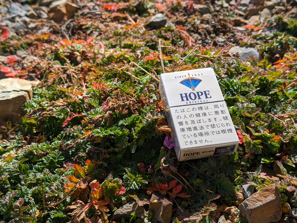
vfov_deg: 29.7
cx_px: 148
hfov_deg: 38.9
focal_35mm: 49
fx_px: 421
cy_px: 112
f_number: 1.68
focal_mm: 6.9
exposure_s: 1/1439
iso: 28
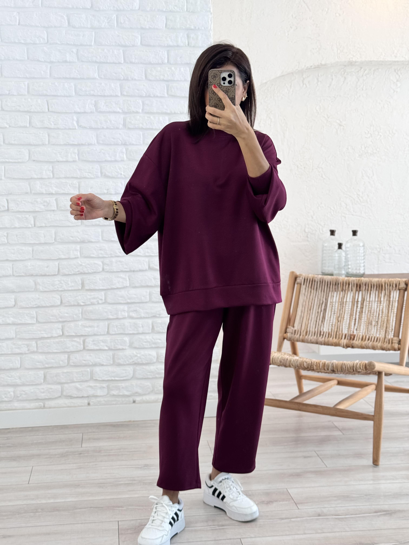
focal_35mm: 48
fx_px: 756
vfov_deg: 39.7
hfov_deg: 30.3
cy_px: 272
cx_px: 204
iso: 100
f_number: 1.78
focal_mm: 6.76
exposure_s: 1/169
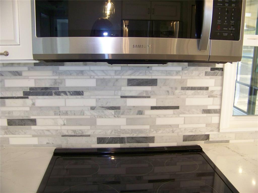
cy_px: 96
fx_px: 268
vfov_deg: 39.7
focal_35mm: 36
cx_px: 129
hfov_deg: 51.4
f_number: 2.8
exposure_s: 1/30
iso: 200
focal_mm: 5.85
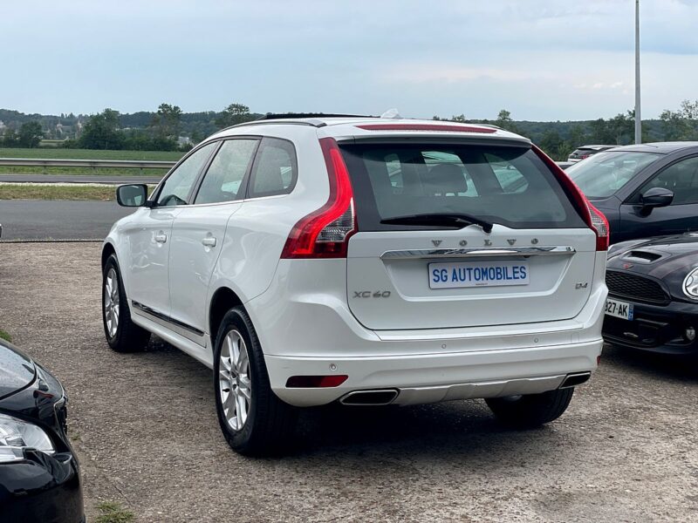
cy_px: 262
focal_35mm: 52
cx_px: 349
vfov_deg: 28.0
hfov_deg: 36.8
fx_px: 1049
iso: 32
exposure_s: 1/786
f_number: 2
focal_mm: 6
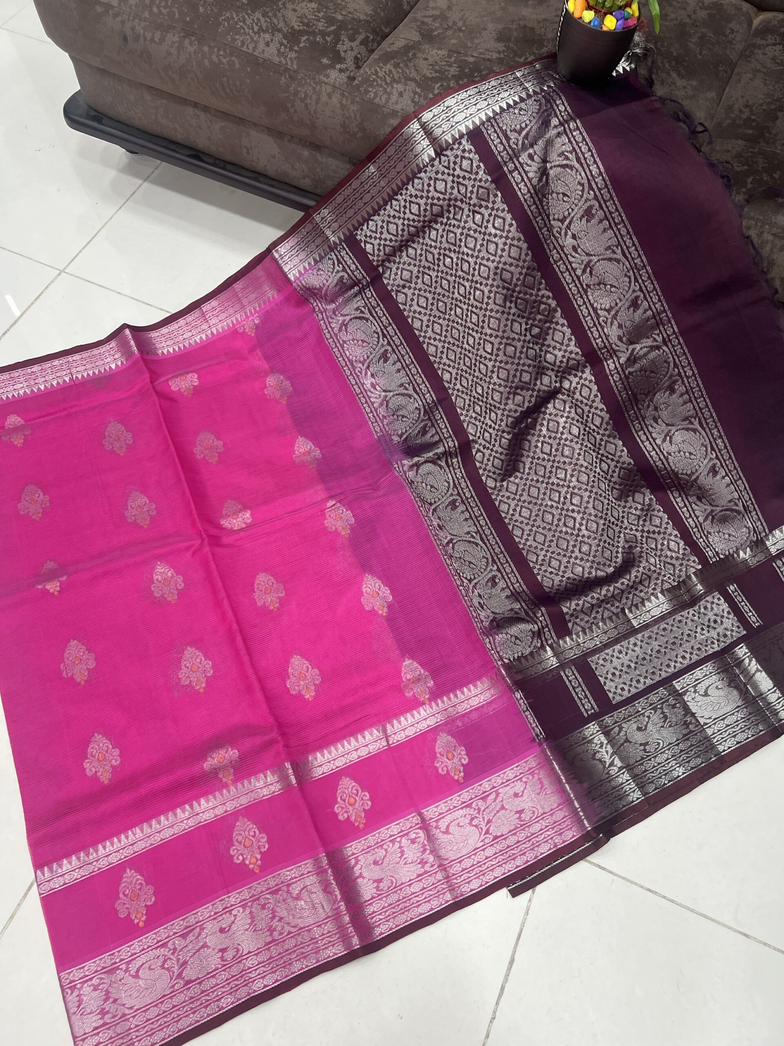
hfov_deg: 53.1
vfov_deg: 67.3
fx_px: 785
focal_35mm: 26
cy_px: 523
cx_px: 392
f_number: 1.5
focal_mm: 5.7
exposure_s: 1/100
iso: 125
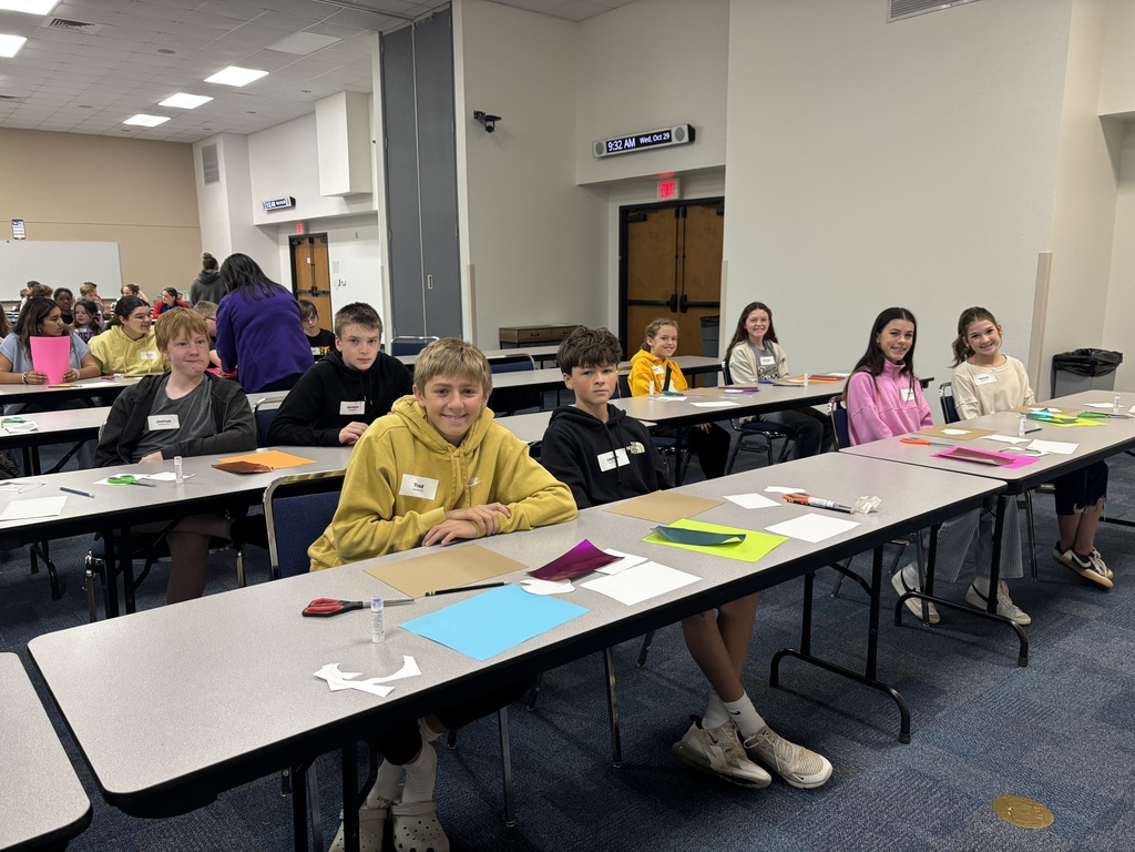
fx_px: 852
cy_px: 426
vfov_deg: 53.1
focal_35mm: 26
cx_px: 568
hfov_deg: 67.3
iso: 125
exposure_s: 1/40
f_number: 1.6
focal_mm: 5.96
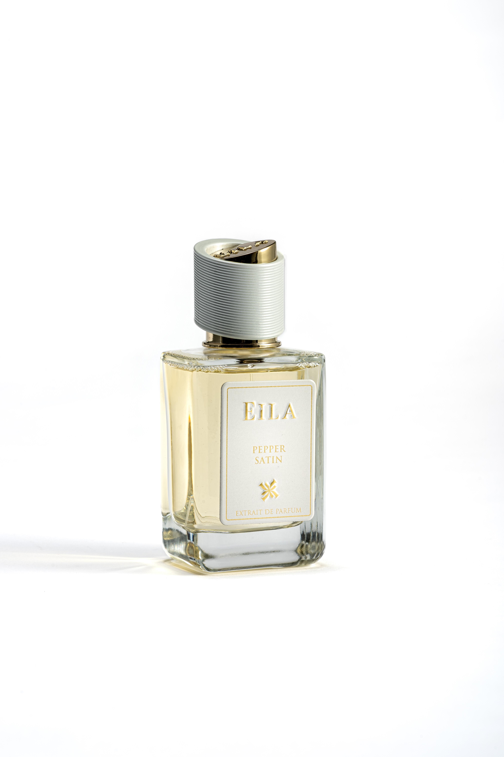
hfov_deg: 13.0
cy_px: 378
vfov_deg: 19.5
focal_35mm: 105
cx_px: 252
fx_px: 2205
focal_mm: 105
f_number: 16
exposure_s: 1/160
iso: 100
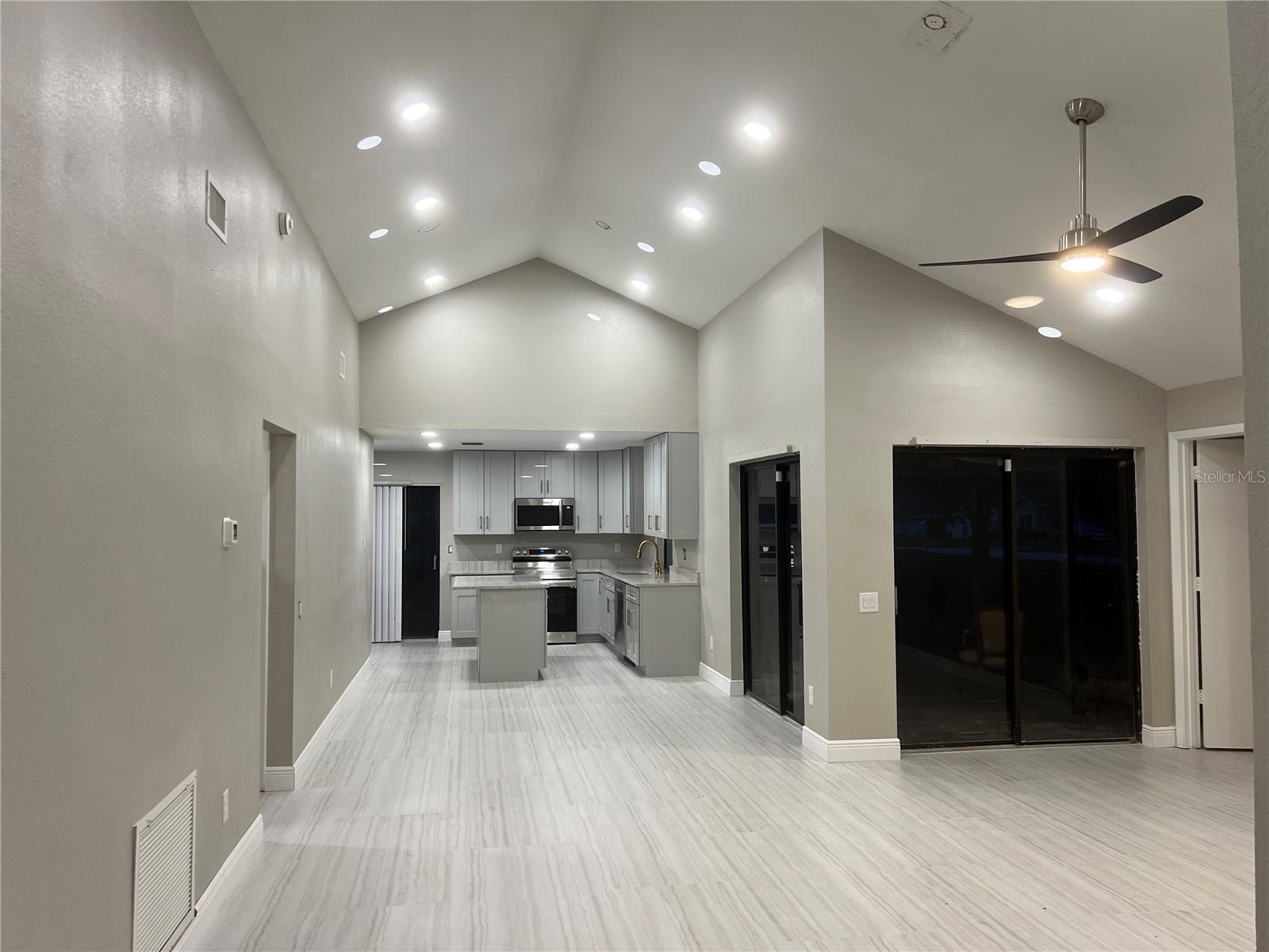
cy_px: 476
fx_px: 953
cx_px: 634
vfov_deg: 53.1
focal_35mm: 26
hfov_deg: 67.3
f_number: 1.5
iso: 64
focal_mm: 5.7
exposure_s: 1/60
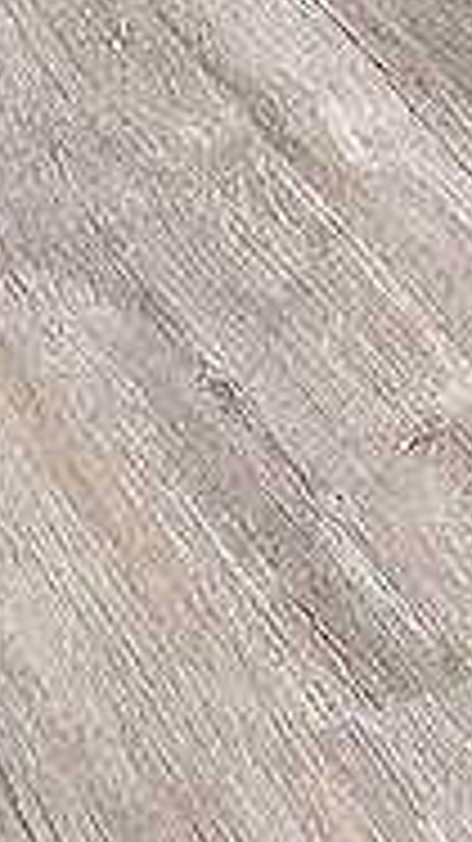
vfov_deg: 9.6
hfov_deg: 7.5
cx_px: 369
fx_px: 3587
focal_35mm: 161
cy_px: -1839
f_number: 8
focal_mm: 14
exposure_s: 1/15
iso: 280
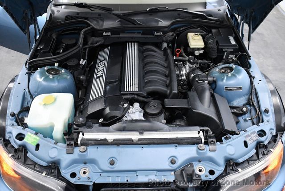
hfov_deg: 53.1
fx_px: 285
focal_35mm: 36
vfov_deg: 36.9
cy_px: 96
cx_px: 142
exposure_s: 1/125
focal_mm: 18
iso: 2000
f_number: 3.5
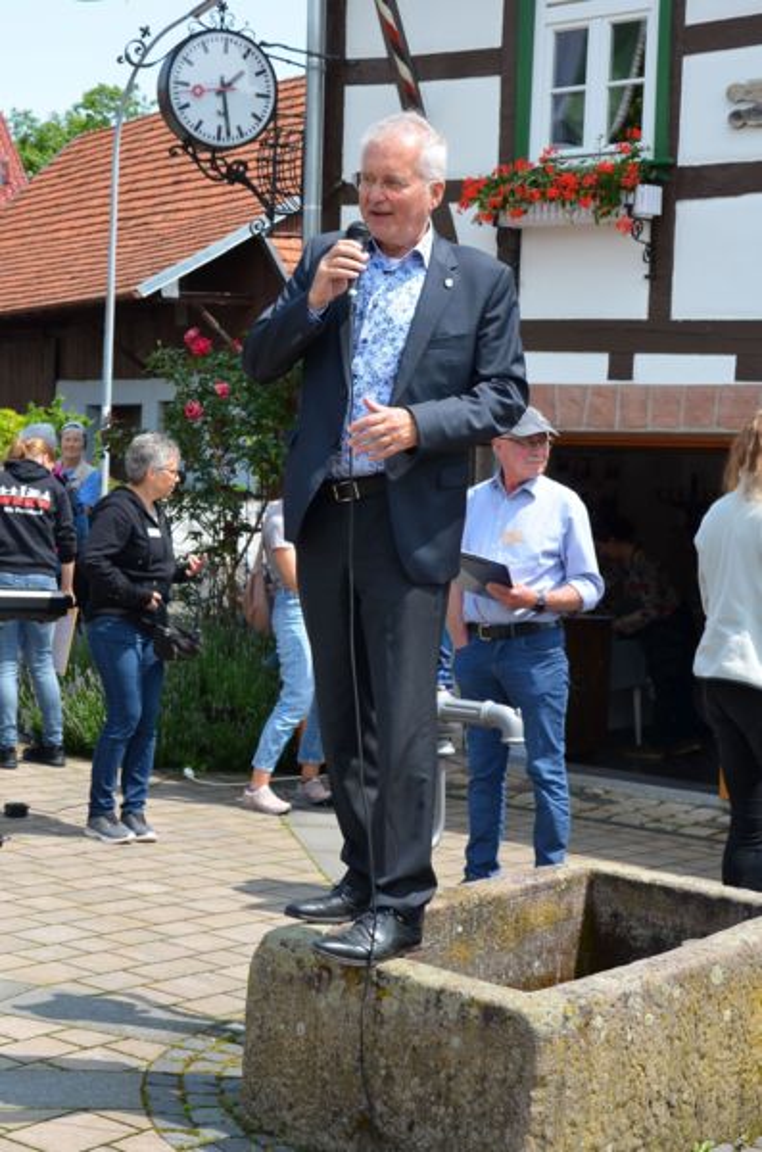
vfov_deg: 39.0
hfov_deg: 26.3
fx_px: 1628
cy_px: 576
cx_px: 381
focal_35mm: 51
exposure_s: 1/320
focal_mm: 34
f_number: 9
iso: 200
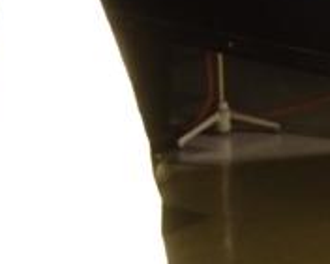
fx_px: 1222
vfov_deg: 11.8
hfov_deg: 13.4
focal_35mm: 125
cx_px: 638
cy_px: -125
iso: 1600
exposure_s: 1/4
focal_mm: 9.67
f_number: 2.8
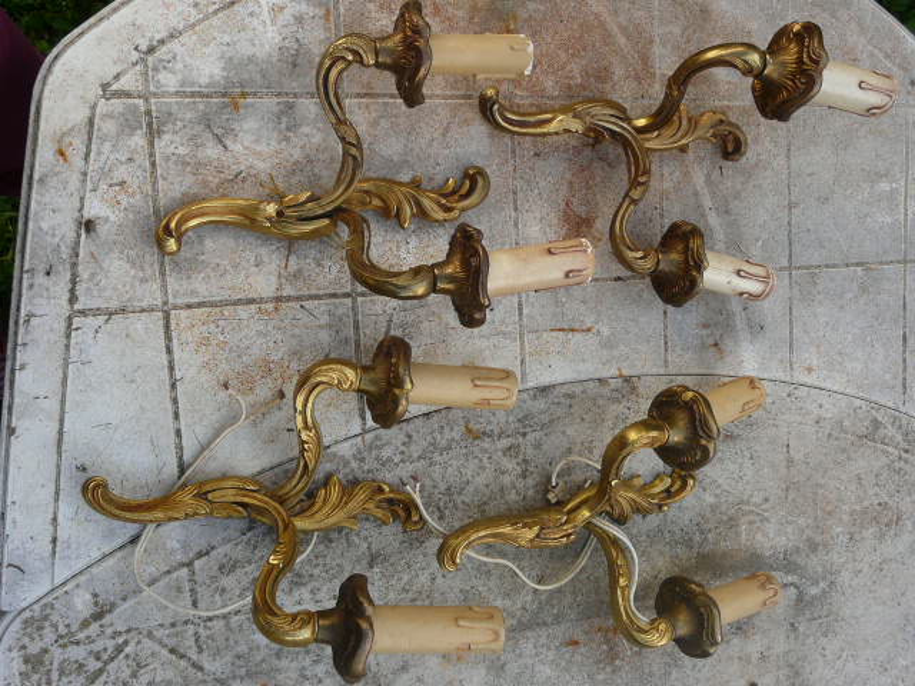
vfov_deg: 49.7
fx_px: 740
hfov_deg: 63.4
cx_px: 458
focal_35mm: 28
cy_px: 343
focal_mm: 4.6
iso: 100
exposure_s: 1/250
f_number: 4
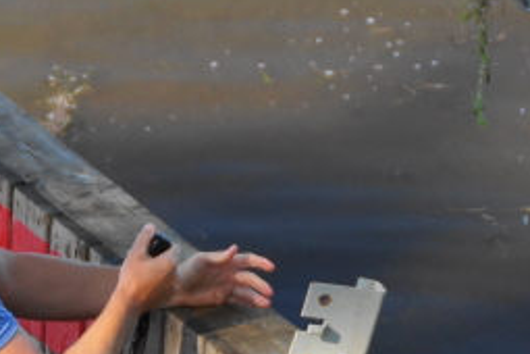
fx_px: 11262
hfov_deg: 2.7
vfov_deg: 1.8
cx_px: 208
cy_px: 319
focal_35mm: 765
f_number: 5.6
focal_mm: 130
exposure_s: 1/200
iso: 320
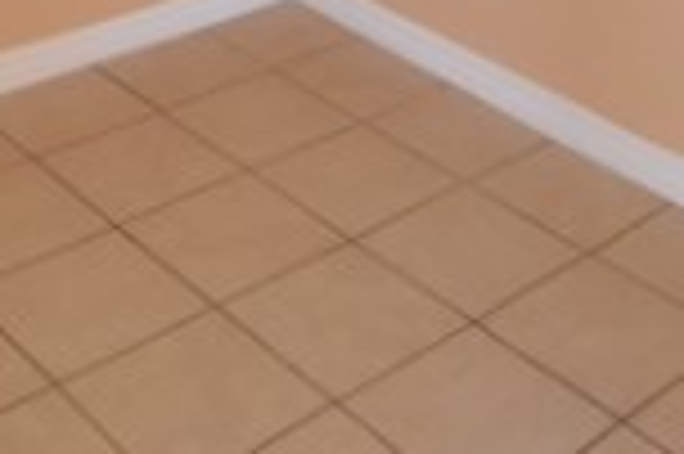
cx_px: 360
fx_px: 1348
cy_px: -517
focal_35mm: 71
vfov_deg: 14.8
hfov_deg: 28.5
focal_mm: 10
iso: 800
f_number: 3.5
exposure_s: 1/45
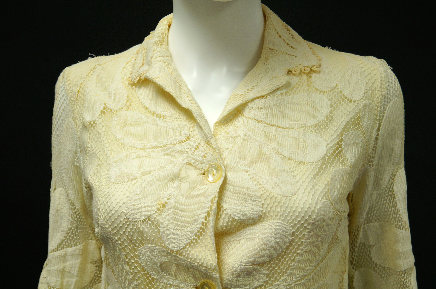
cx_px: 218
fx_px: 635
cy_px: 144
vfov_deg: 25.7
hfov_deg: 37.9
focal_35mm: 52
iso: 250
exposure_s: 1/60
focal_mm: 35
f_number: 5
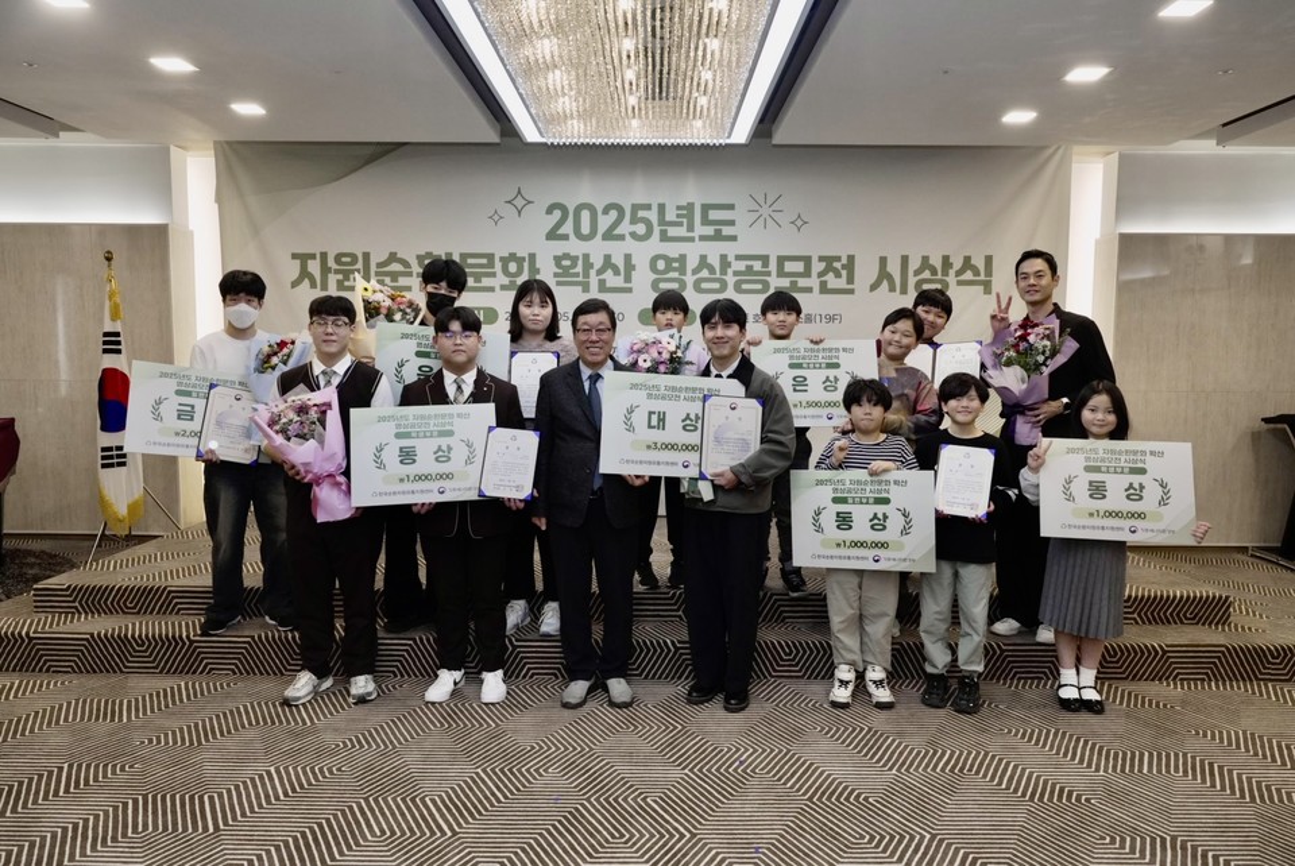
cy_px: 433
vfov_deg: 53.2
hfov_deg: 73.7
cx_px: 648
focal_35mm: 24
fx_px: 864
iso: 2500
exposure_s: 1/125
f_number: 5.6
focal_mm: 24
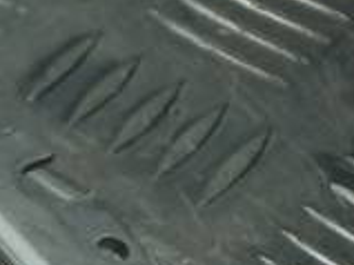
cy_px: 403
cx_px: -715
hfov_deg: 9.5
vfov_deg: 9.0
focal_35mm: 161
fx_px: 1645
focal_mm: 4.6
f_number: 1.8
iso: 25
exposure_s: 1/104
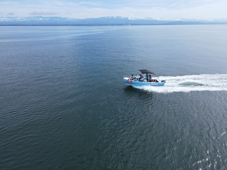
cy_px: 85
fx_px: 157
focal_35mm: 24
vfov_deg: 56.8
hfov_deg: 71.6
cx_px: 114
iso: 100
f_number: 2.8
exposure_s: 1/640
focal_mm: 4.5
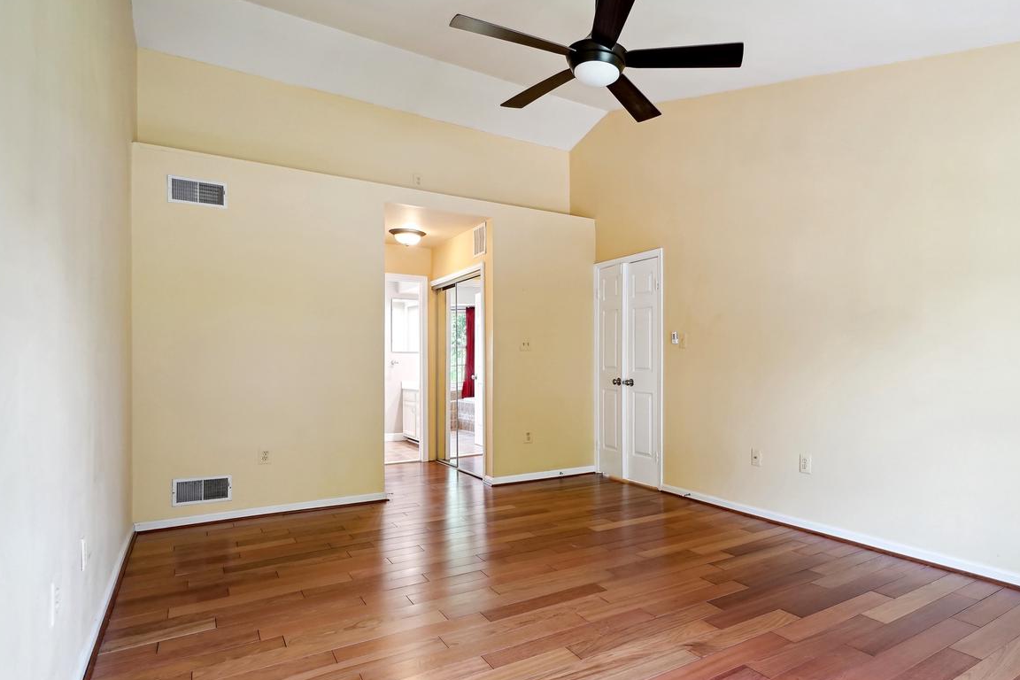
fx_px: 567
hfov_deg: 82.9
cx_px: 614
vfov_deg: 61.7
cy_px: 387
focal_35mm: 20
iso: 800
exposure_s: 1/50
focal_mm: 16
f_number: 8
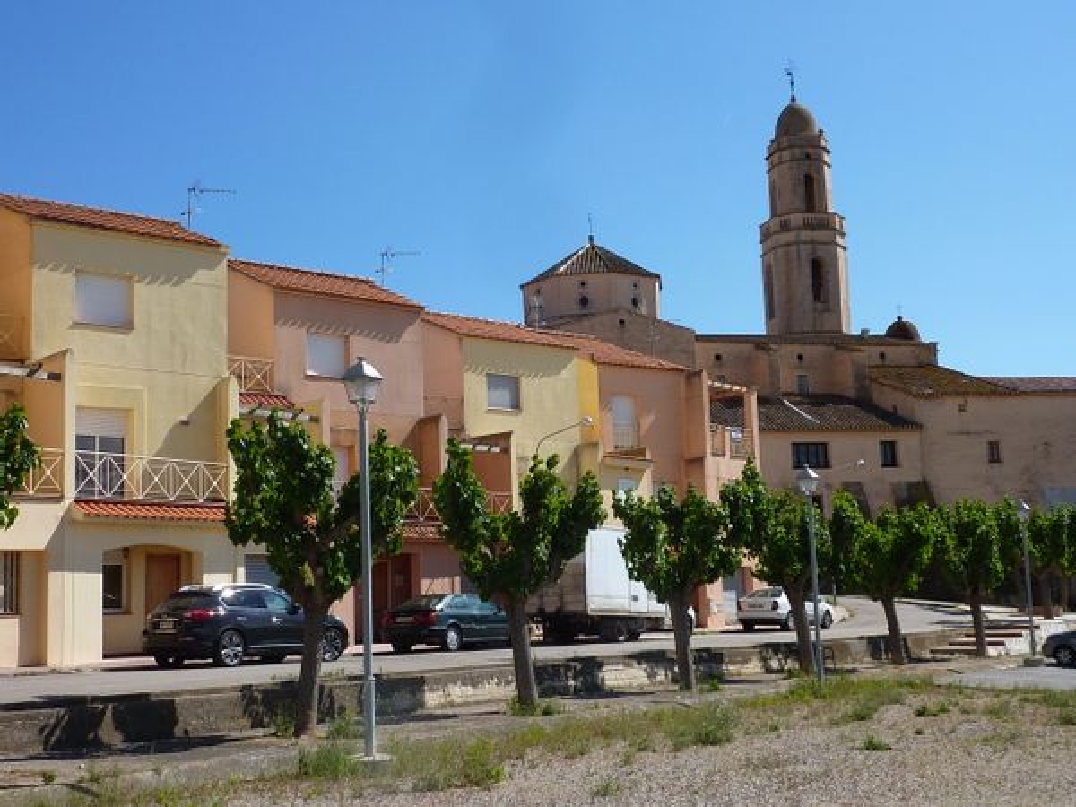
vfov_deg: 32.9
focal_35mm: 44
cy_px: 404
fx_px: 1368
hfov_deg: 42.9
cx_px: 538
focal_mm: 5
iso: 80
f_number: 5
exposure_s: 1/500
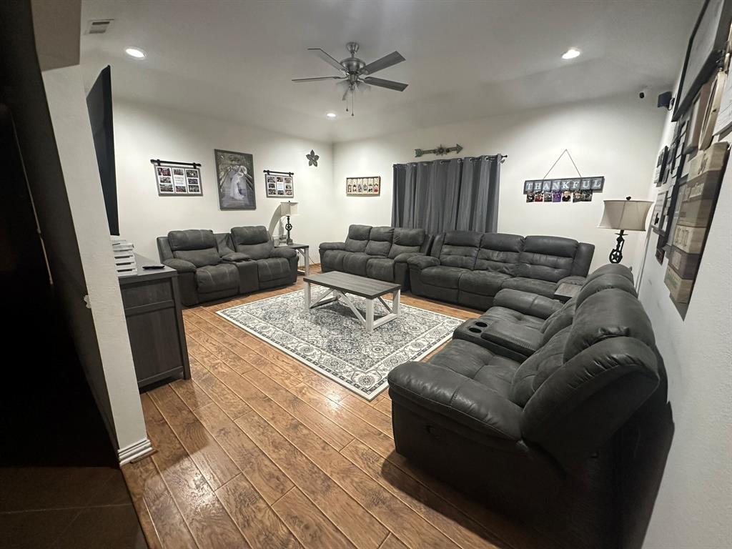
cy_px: 274
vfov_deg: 85.7
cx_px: 366
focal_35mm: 14
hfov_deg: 102.1
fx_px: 296
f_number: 2.2
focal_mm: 2.22
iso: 1000
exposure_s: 1/60
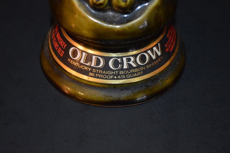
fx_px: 527
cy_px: 76
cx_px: 115
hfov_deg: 24.6
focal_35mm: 82
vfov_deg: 16.5
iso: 3200
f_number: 5.6
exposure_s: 1/60
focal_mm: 55
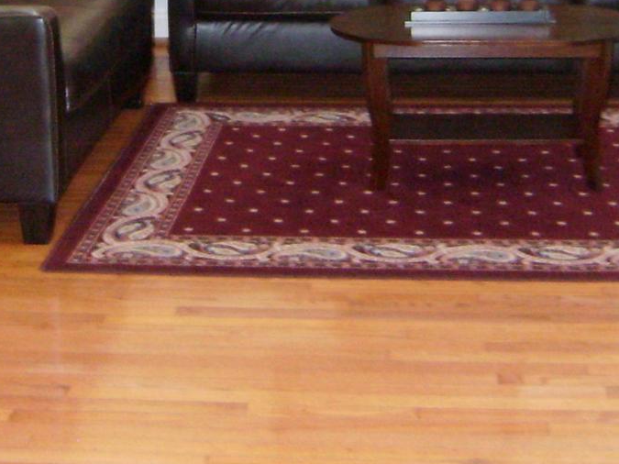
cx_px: 326
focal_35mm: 85
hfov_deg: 23.0
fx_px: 1520
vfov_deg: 16.7
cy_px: -86
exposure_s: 1/30
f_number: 2.8
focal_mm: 4.7
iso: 320
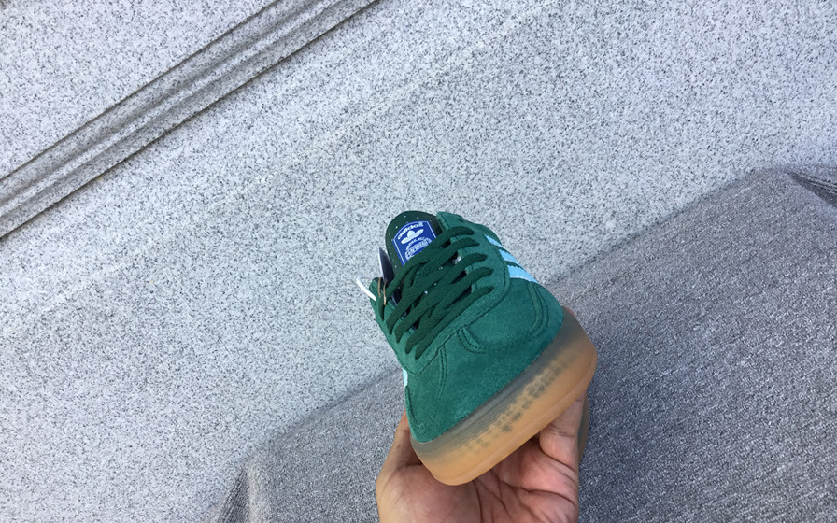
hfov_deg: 58.1
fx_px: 753
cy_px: 305
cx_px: 418
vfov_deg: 38.2
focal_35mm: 33
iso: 40
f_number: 2.4
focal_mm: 3.3
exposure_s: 1/100
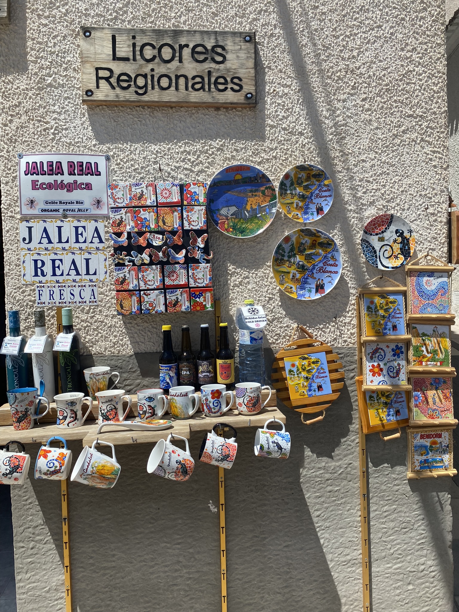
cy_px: 306
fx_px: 460
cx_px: 230
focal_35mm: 26
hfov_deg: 53.1
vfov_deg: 67.3
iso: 32
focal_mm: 4.25
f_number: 1.8
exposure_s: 1/3731
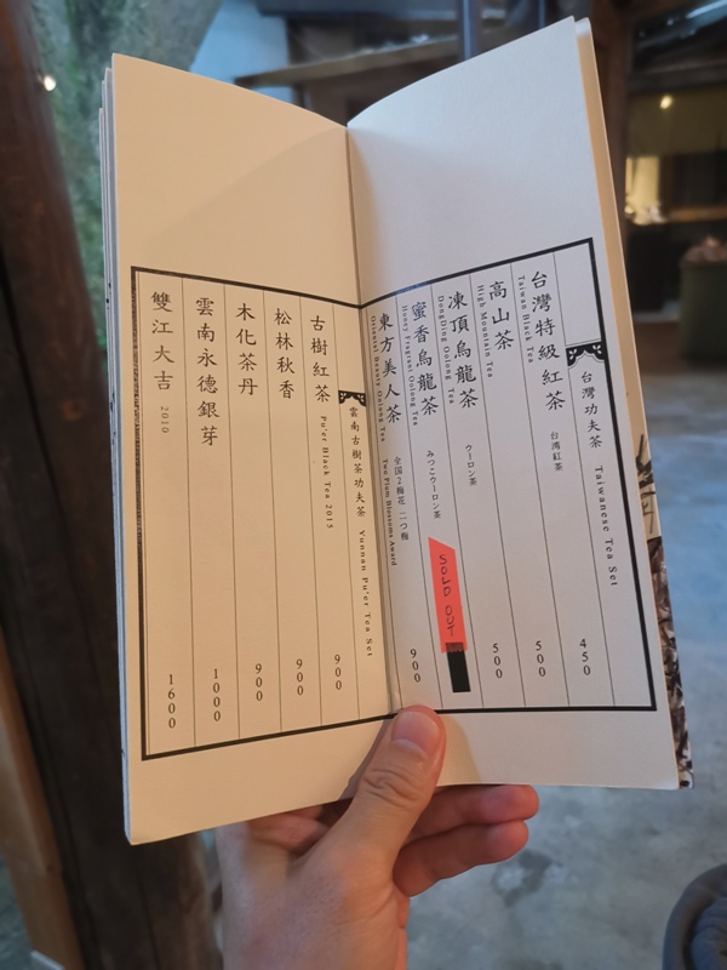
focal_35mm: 27
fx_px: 756
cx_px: 364
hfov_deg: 51.4
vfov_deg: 65.3
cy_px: 485
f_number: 1.8
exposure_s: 1/40
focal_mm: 5.58
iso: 400
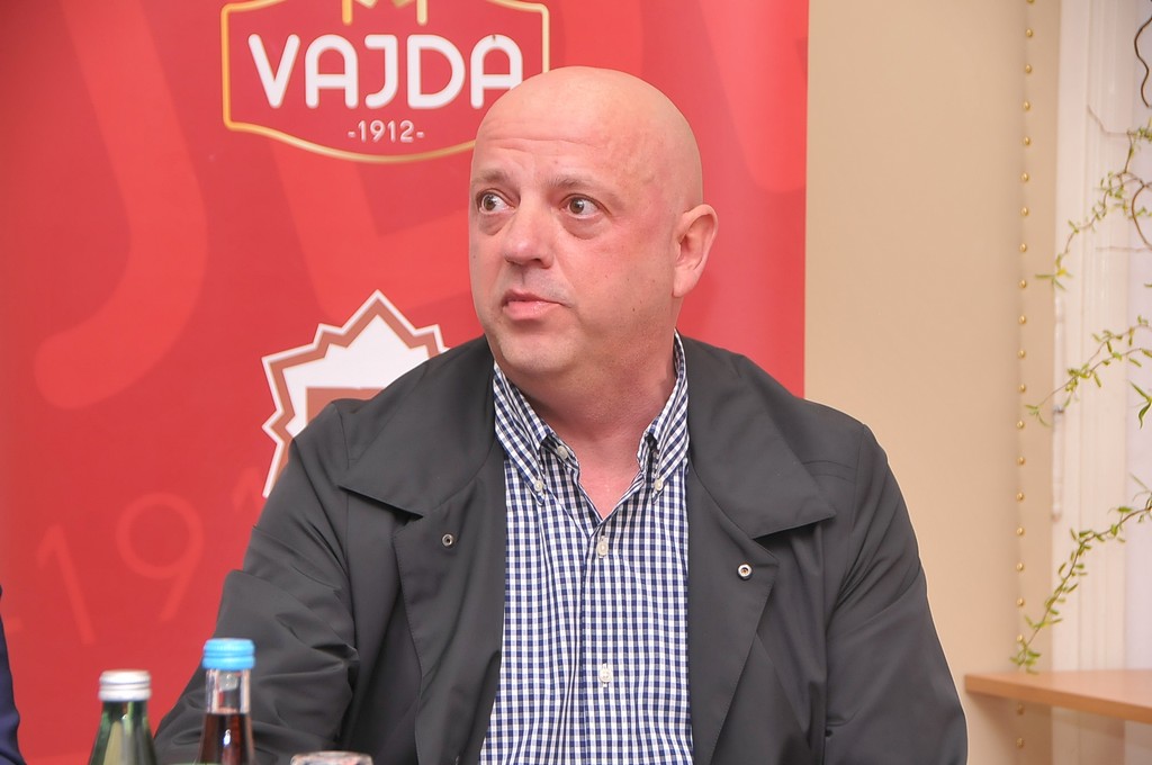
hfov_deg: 15.2
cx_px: 576
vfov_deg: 10.1
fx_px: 4314
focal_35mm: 135
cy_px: 382
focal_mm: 90
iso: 800
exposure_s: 1/60
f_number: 7.1
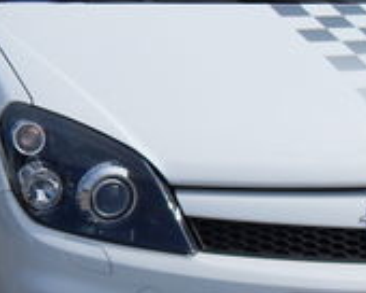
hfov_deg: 15.4
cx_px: 151
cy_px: 140
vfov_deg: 12.3
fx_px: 1354
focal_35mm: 125
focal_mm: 6.3
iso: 80
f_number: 7
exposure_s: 1/350
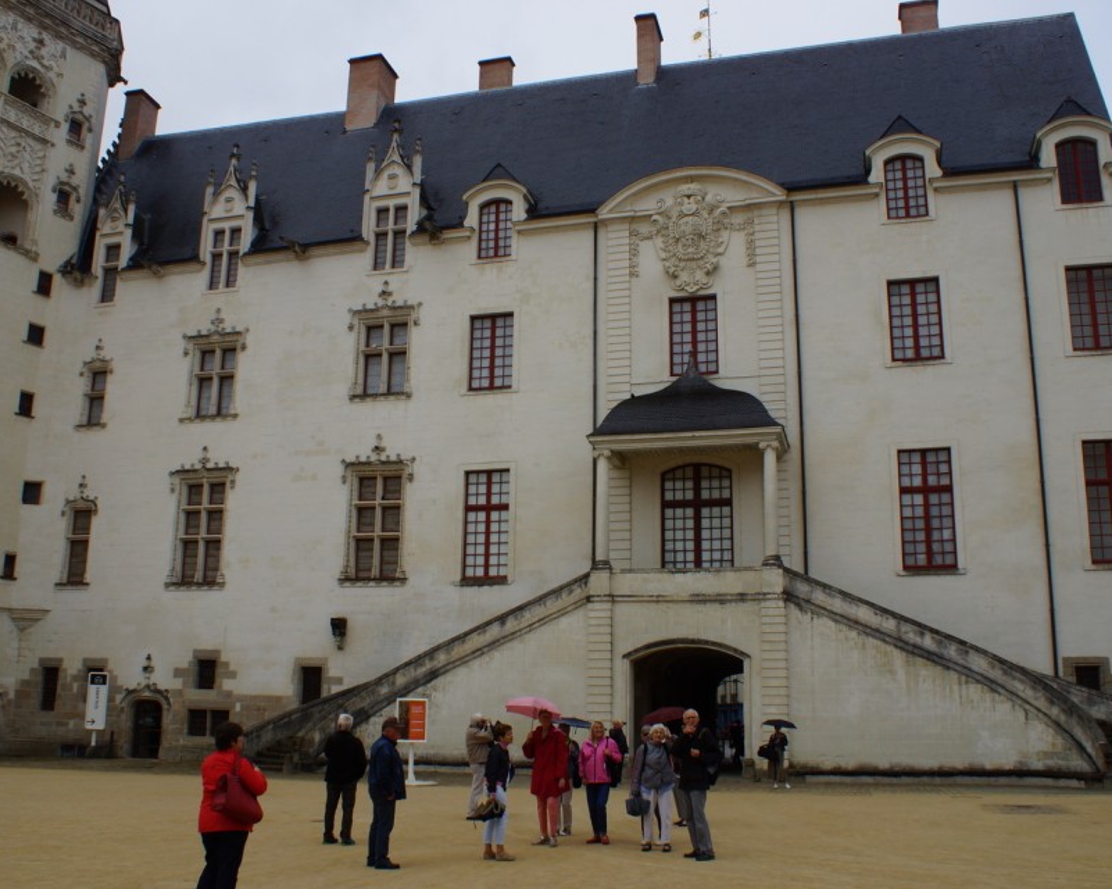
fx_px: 1184
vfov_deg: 41.1
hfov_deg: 50.3
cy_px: 451
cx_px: 562
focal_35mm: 36
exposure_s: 1/200
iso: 100
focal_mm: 20
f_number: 13
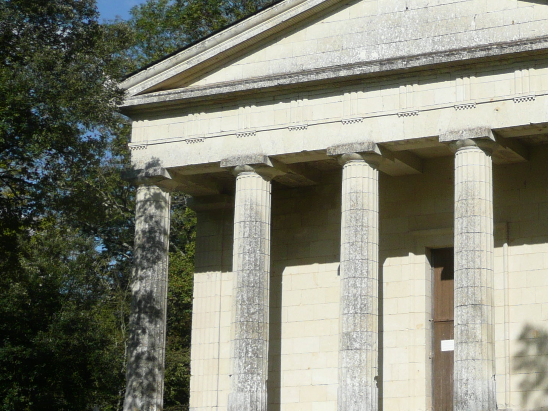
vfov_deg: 17.4
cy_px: 200
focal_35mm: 85
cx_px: 530
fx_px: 1345
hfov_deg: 22.3
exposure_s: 1/1000
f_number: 3.9
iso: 100
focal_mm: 6.5
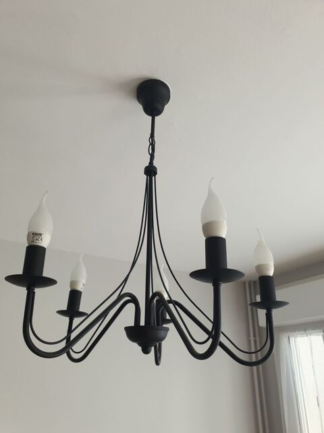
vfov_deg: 67.3
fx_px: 324
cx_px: 162
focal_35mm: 26
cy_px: 216
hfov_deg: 53.1
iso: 50
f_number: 2.4
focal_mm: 4.3
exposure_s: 1/116
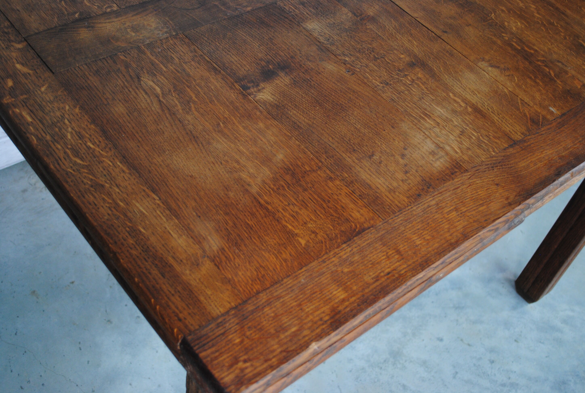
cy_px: 196
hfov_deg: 44.9
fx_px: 708
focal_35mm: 44
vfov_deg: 31.0
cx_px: 292
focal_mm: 29
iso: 450
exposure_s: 1/30
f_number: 4.5
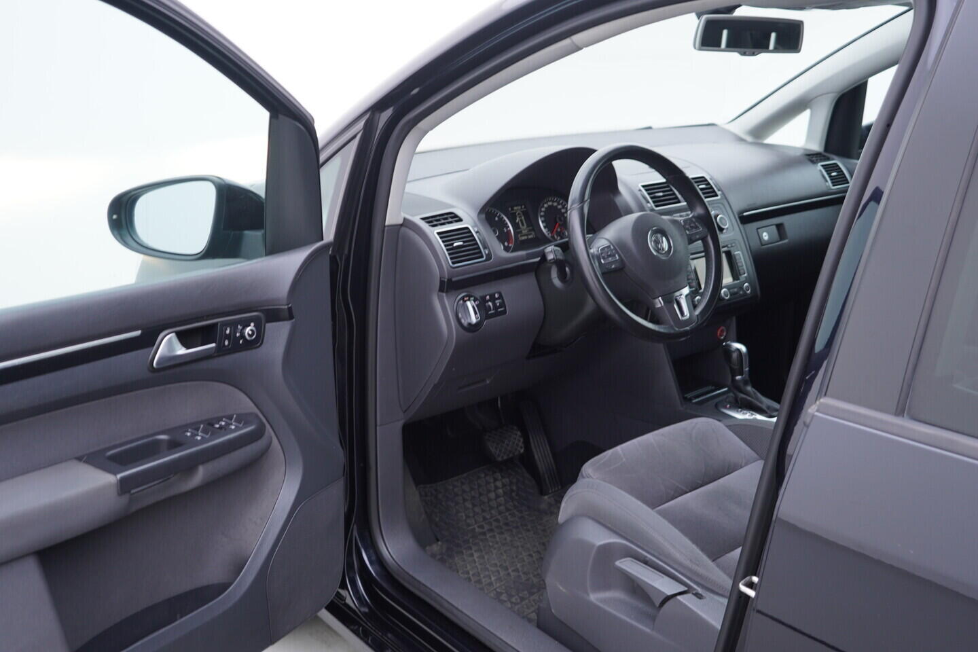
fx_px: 978
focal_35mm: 36
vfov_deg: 36.9
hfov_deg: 53.1
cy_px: 326
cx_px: 489
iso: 125
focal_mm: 24
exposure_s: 1/40
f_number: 2.8
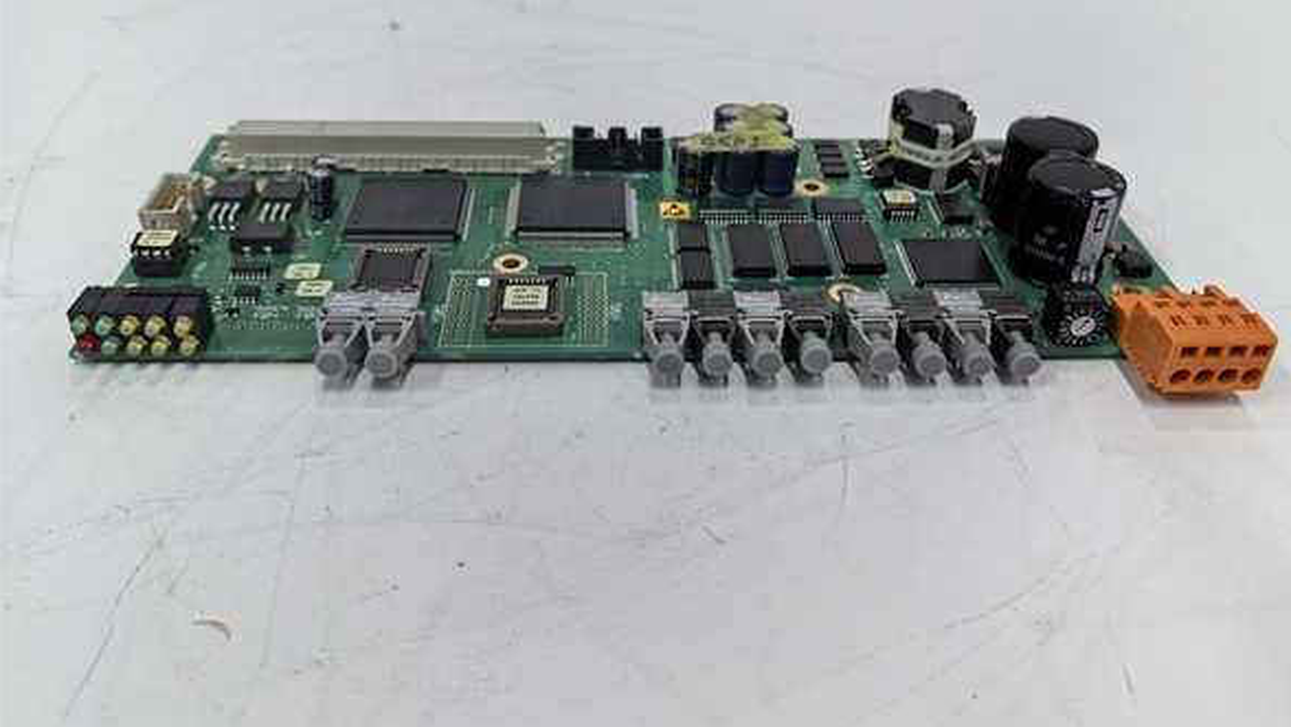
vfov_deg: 38.9
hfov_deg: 64.3
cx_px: 654
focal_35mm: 30
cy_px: 314
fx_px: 1027
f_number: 2
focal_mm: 5.75
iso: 125
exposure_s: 1/100
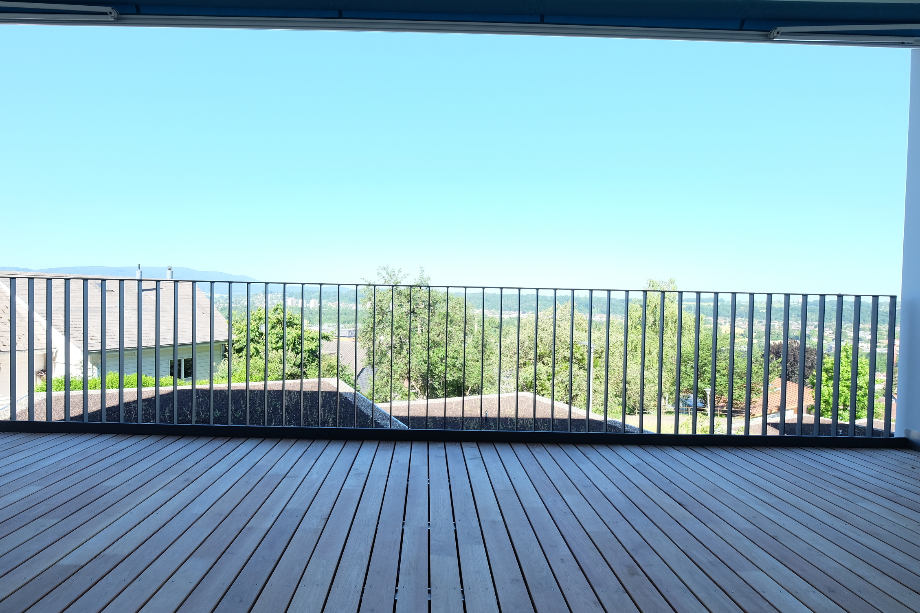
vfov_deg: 70.4
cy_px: 315
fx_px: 434
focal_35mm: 17
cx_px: 428
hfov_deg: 93.1
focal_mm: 10
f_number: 5.6
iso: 400
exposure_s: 1/220
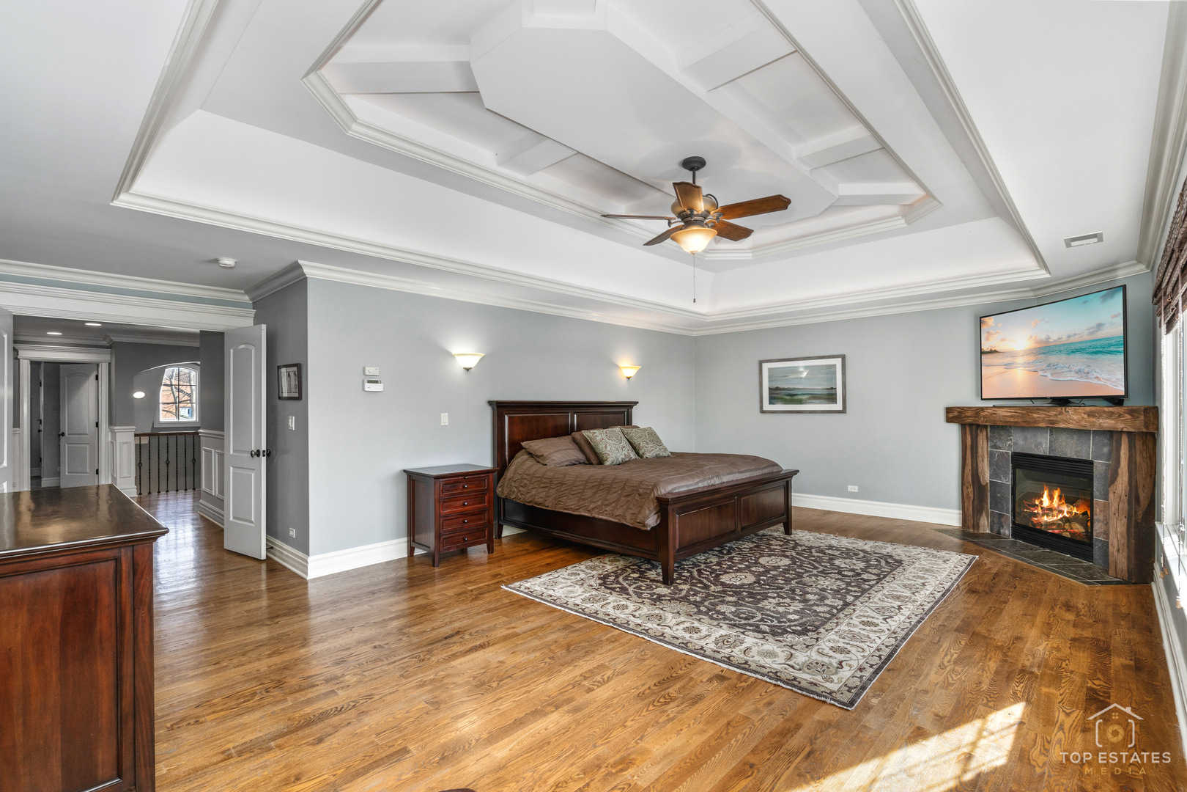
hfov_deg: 96.7
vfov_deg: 73.7
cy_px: 396
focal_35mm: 16
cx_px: 594
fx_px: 528
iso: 400
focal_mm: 16
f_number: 10
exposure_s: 1/3
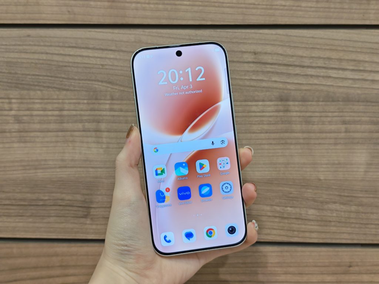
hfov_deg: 41.2
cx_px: 190
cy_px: 142
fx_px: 504
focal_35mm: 46
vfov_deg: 31.5
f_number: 1.6
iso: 80
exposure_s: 1/50
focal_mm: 5.4
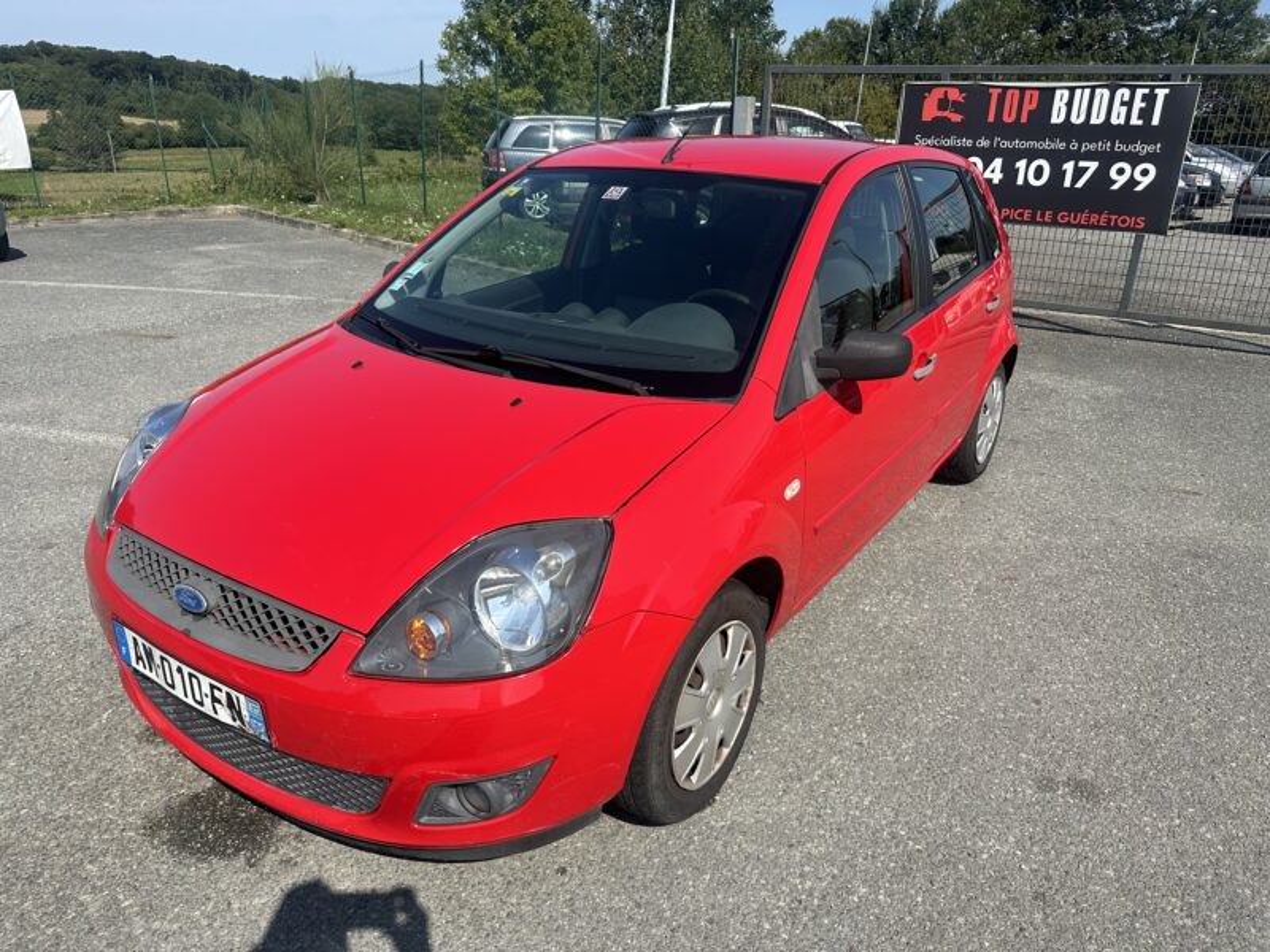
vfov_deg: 56.8
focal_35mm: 24
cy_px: 476
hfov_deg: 71.6
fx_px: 881
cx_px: 635
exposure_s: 1/4348
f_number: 1.78
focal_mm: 6.86
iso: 80
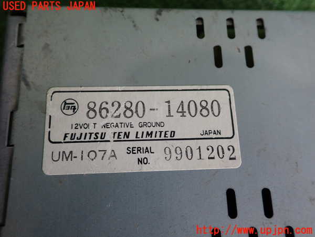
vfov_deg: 46.8
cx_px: 158
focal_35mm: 30
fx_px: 273
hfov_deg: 60.0
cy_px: 118
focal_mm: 5.4
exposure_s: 1/100
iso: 200
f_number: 2.3
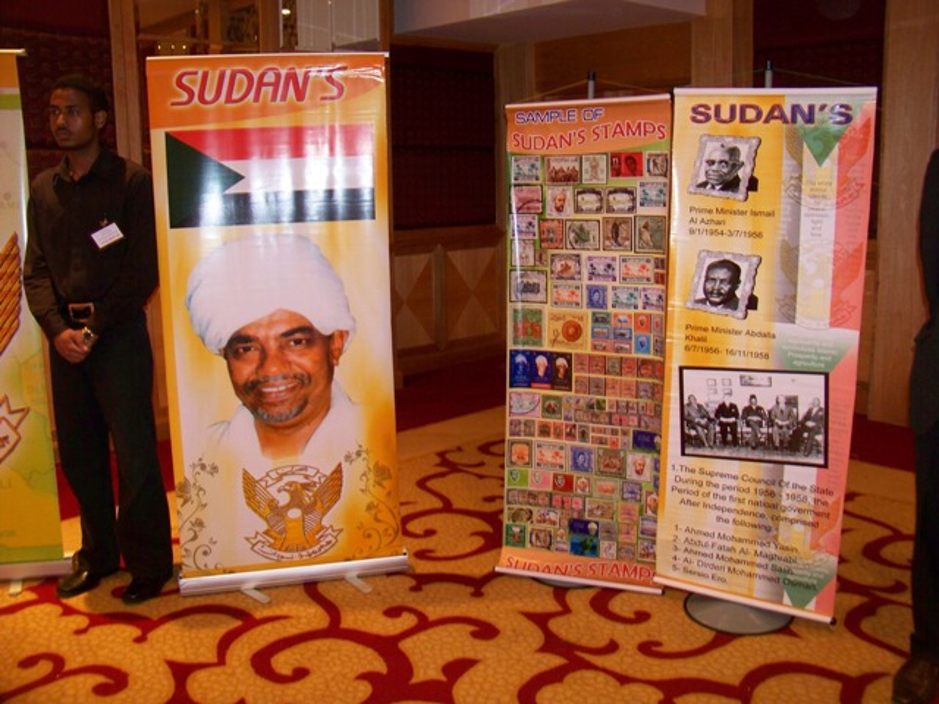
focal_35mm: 33
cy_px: 352
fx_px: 895
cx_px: 470
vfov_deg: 42.9
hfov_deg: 55.4
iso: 200
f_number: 2.8
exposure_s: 1/8
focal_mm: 5.85
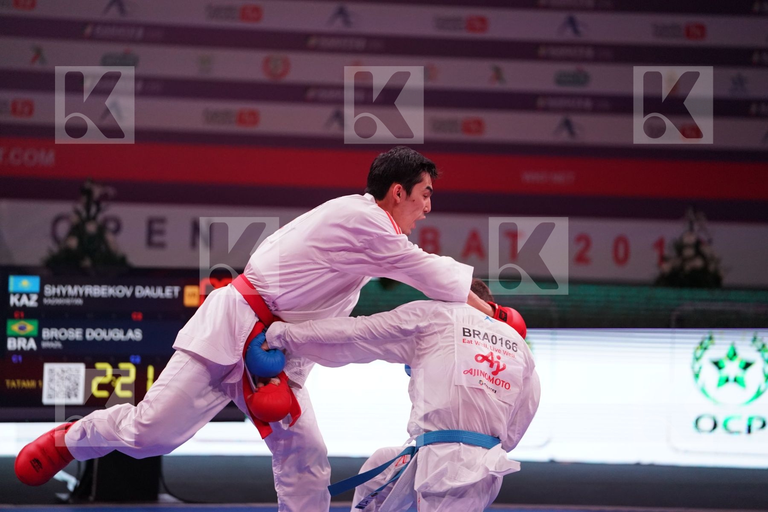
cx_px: 384
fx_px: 3562
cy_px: 256
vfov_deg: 8.2
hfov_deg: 12.3
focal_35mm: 167
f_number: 2.8
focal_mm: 167
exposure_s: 1/1000
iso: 3200
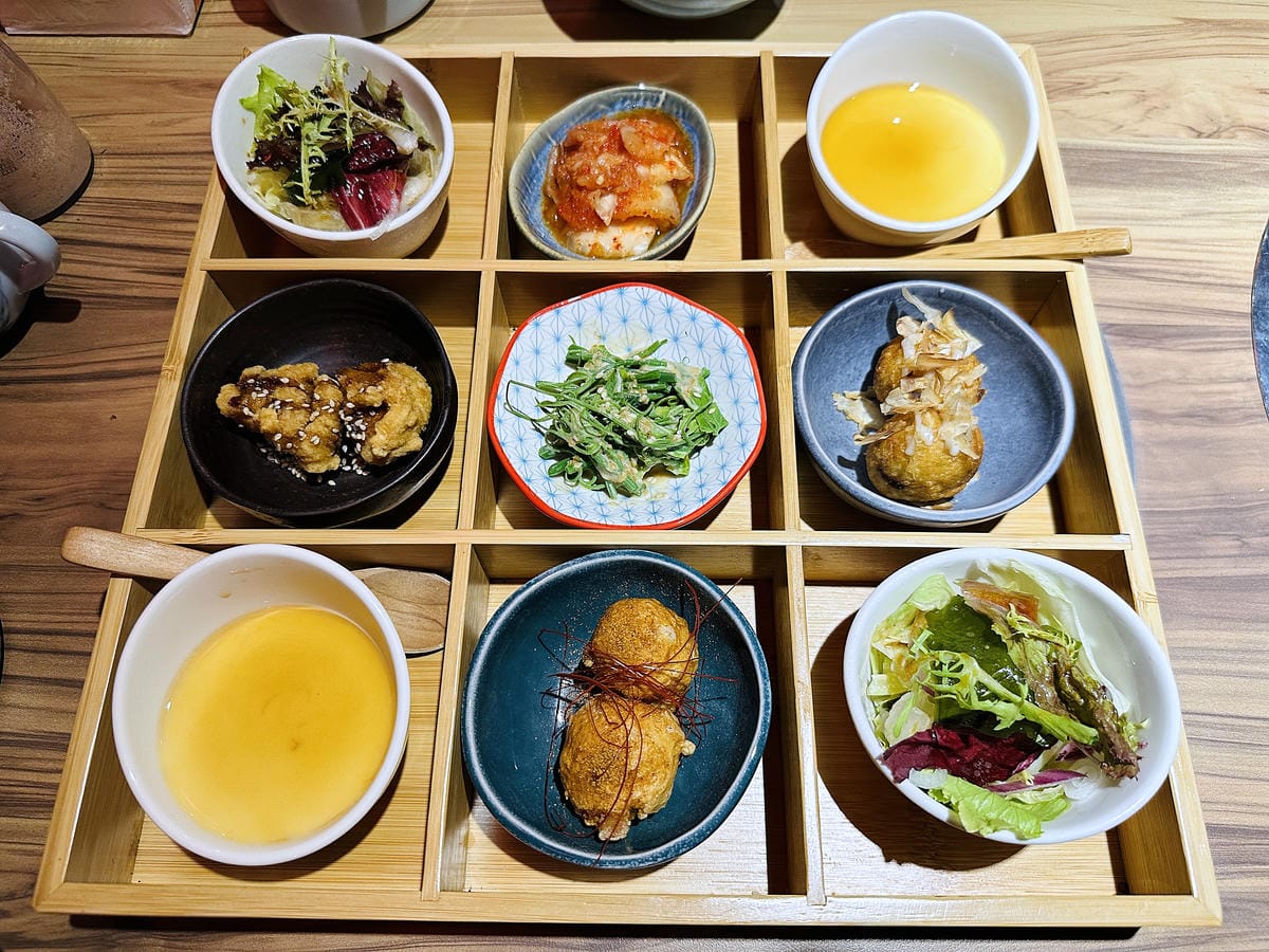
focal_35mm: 24
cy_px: 476
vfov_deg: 56.8
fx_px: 880
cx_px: 634
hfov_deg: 71.6
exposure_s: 1/120
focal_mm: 6.86
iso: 200
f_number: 1.78
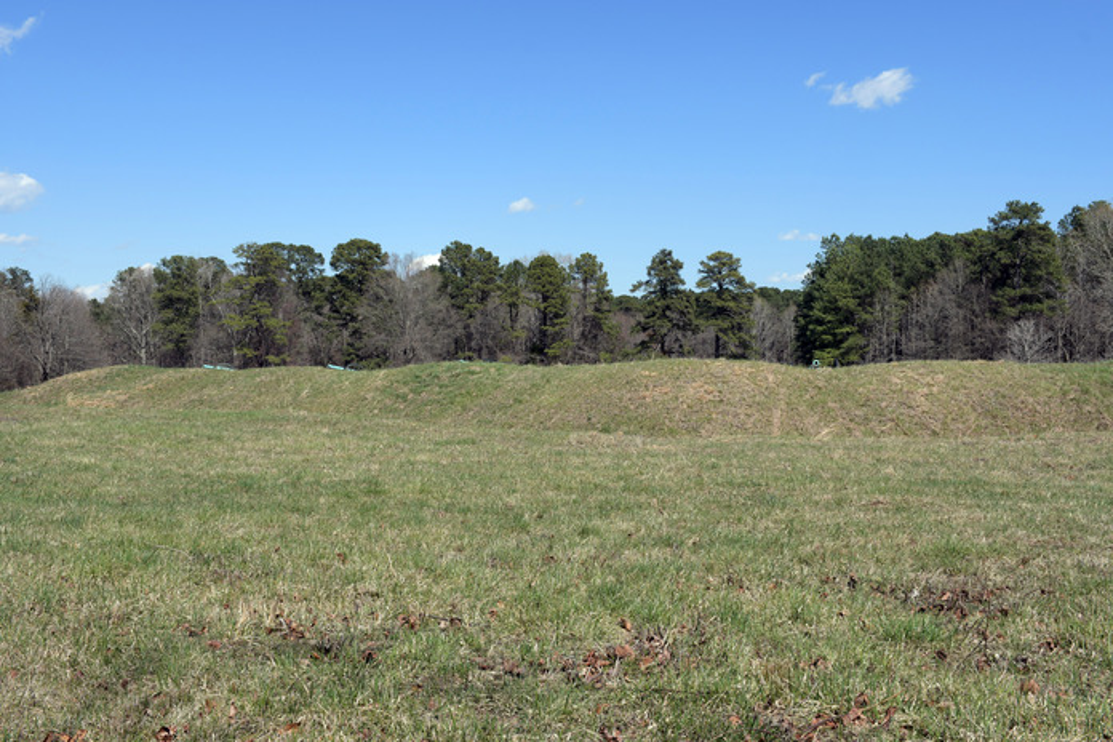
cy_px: 371
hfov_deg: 48.5
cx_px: 556
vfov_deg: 33.4
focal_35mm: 40
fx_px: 1237
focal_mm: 27
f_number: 9
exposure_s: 1/320
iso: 100
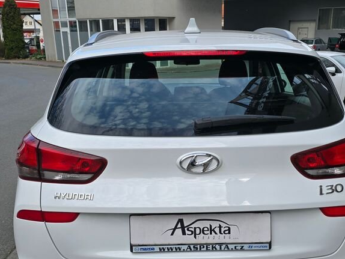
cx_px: 182
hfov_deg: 45.7
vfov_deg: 34.8
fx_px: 409
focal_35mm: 41
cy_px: 172
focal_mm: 6.3
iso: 12
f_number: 1.7
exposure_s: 1/339
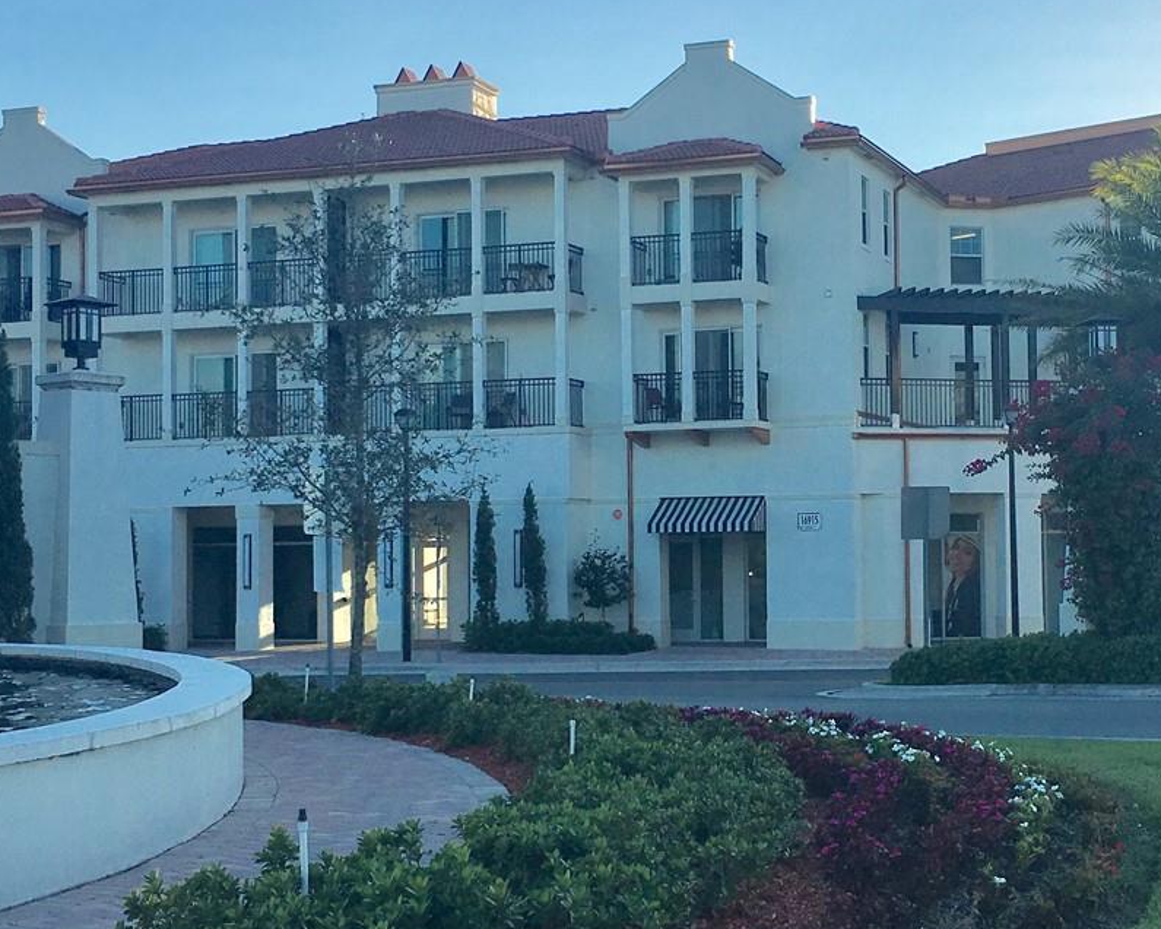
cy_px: 485
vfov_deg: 26.7
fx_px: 1959
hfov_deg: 32.8
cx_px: 761
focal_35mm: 57
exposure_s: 1/1399
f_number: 2.2
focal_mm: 4.15
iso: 25
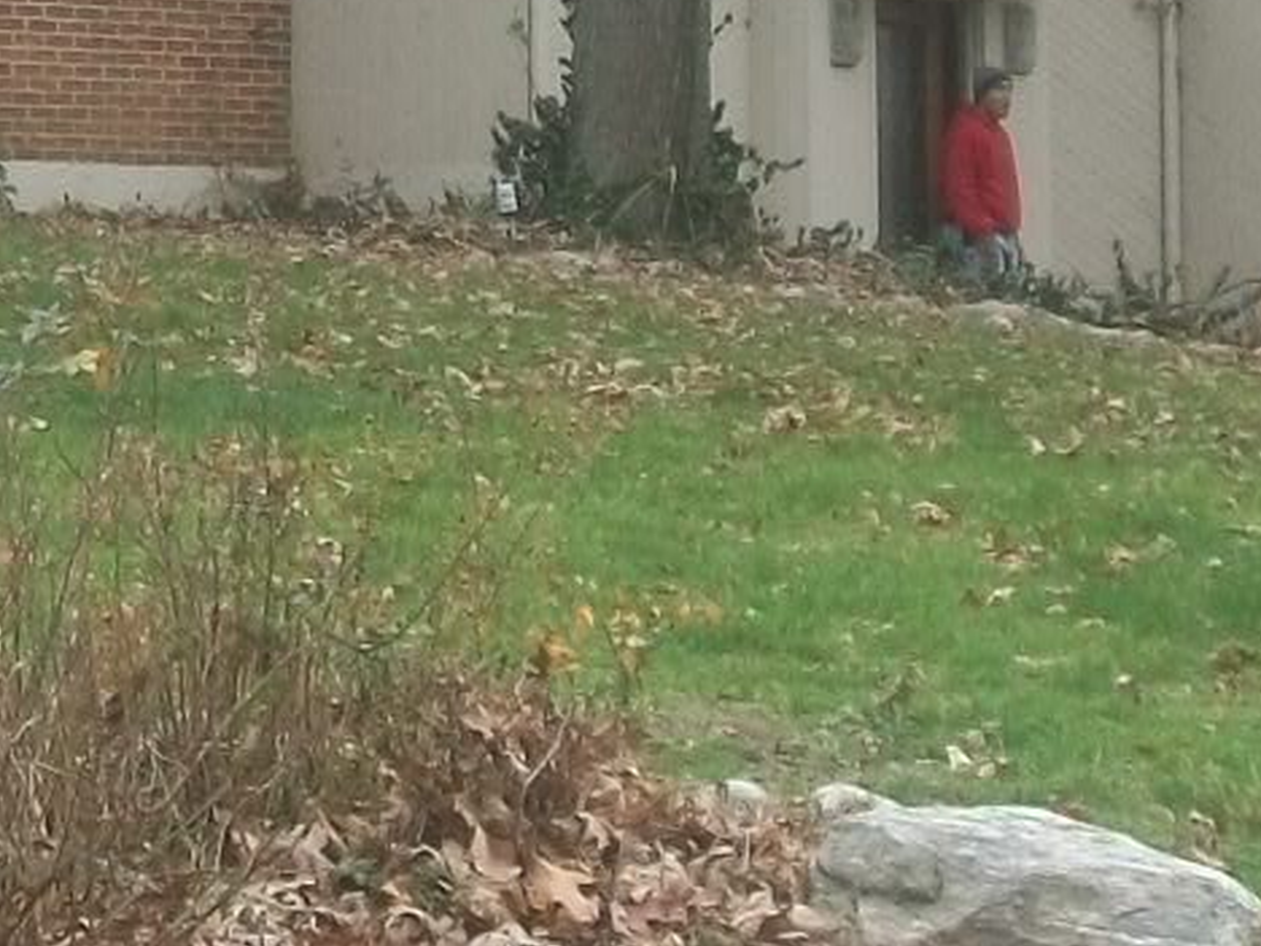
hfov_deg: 11.2
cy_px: -213
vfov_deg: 8.4
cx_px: -54
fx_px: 6375
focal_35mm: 175
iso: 80
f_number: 3.2
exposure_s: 1/160
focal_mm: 7.1
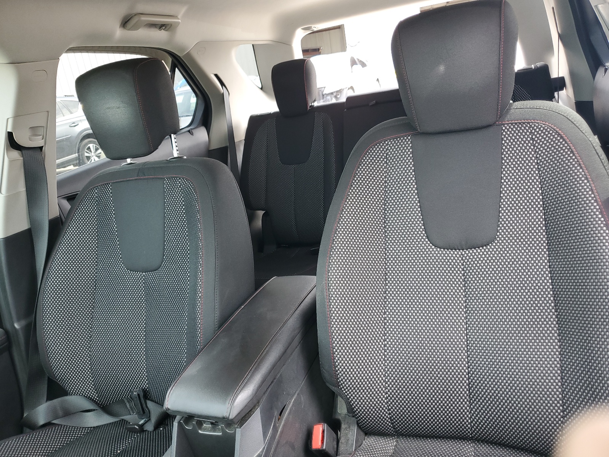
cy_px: 228
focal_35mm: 26
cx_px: 304
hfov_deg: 67.3
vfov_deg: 53.1
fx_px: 457
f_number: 1.5
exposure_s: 1/120
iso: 63
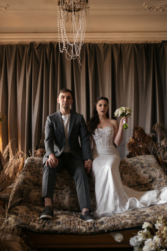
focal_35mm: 35
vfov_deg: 54.5
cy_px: 126
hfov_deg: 37.8
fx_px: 244
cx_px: 84
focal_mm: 35
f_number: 2
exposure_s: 1/320
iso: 500
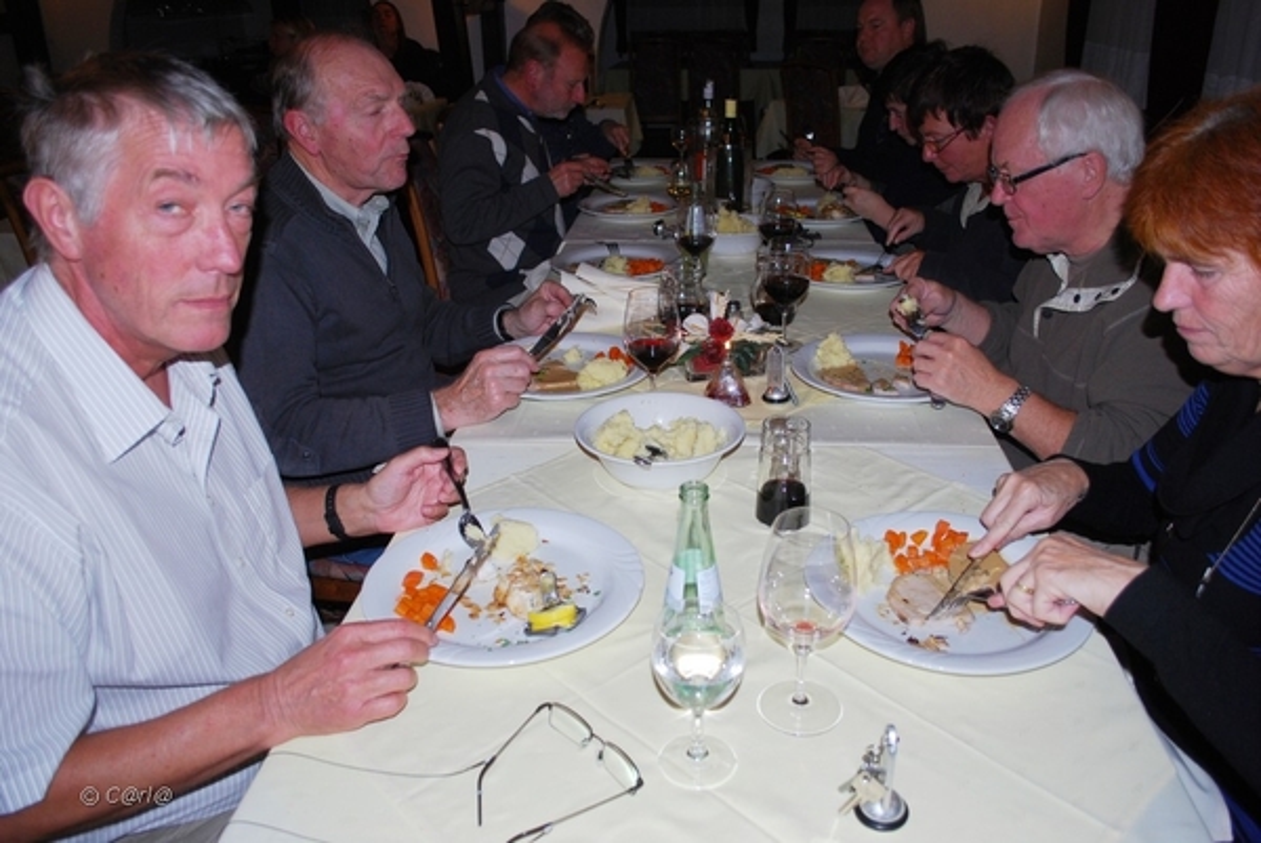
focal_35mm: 27
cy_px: 422
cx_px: 630
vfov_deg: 48.0
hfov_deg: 67.3
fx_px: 946
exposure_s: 1/60
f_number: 3.5
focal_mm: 18
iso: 200
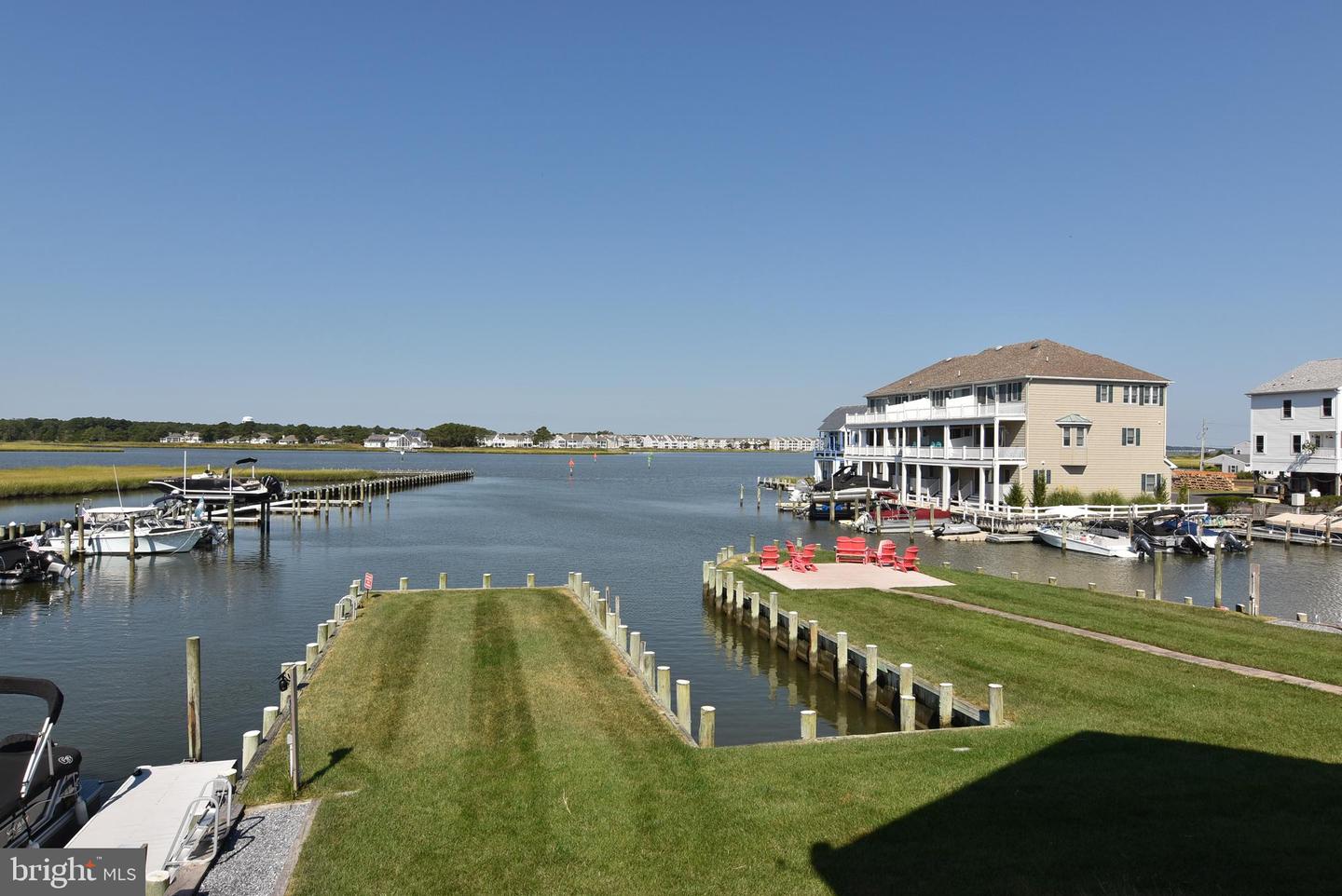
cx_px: 671
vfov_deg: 56.2
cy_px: 448
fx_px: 839
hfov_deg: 77.3
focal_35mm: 22
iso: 250
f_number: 13
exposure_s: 1/640
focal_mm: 15
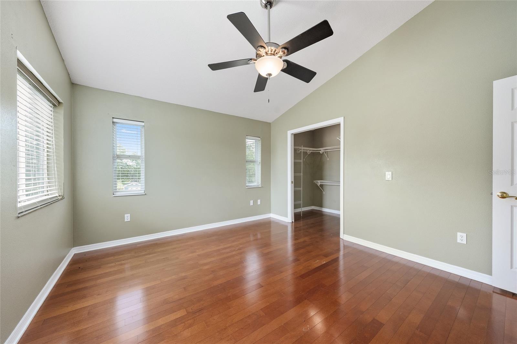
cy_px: 172
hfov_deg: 108.3
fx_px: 187
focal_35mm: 13
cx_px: 258
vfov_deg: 85.4
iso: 400
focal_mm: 13
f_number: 7.1
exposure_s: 1/15
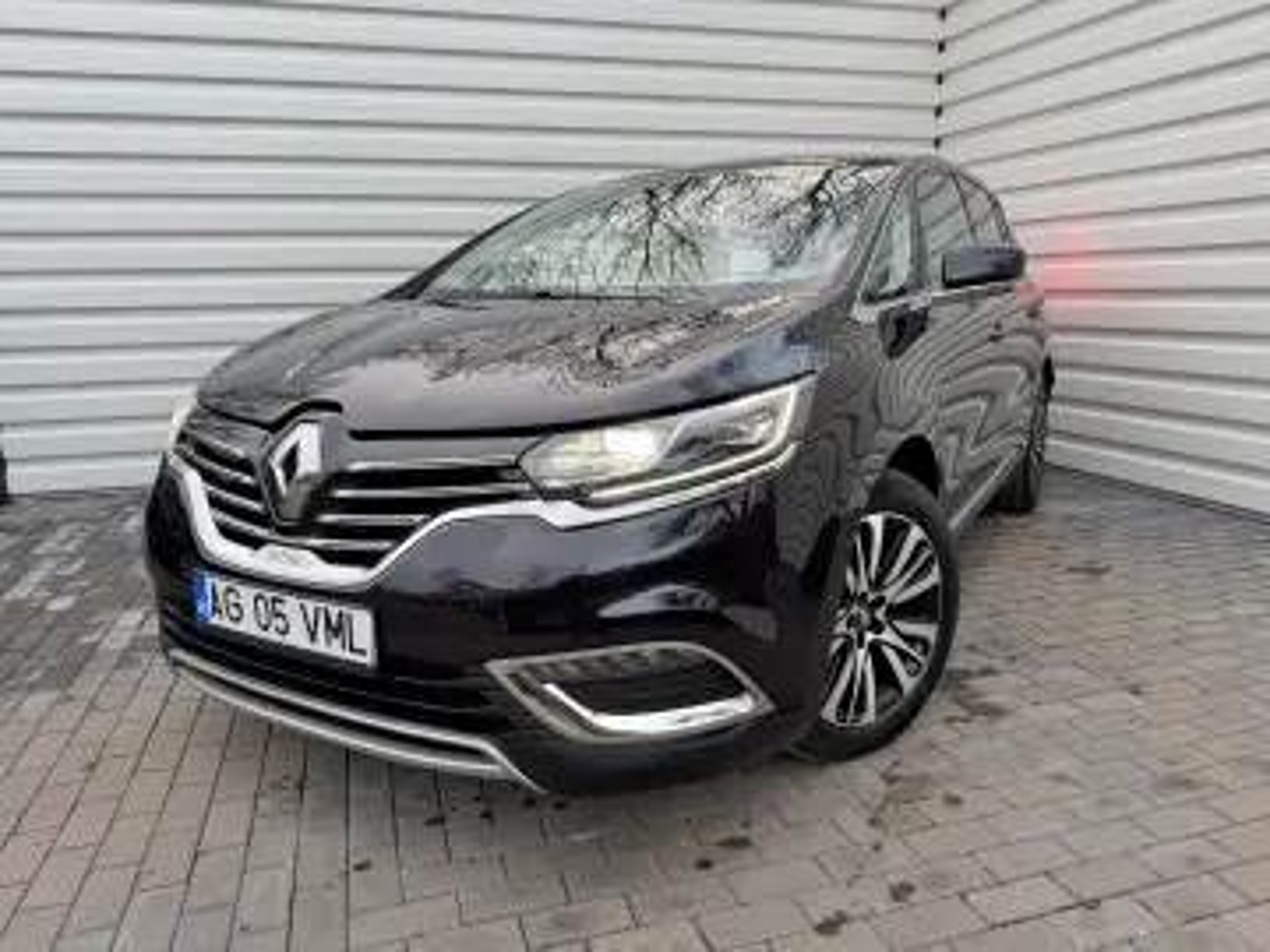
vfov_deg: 56.8
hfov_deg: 71.6
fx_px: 881
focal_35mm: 24
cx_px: 635
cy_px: 476
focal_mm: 6.76
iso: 100
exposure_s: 1/91
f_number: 1.78
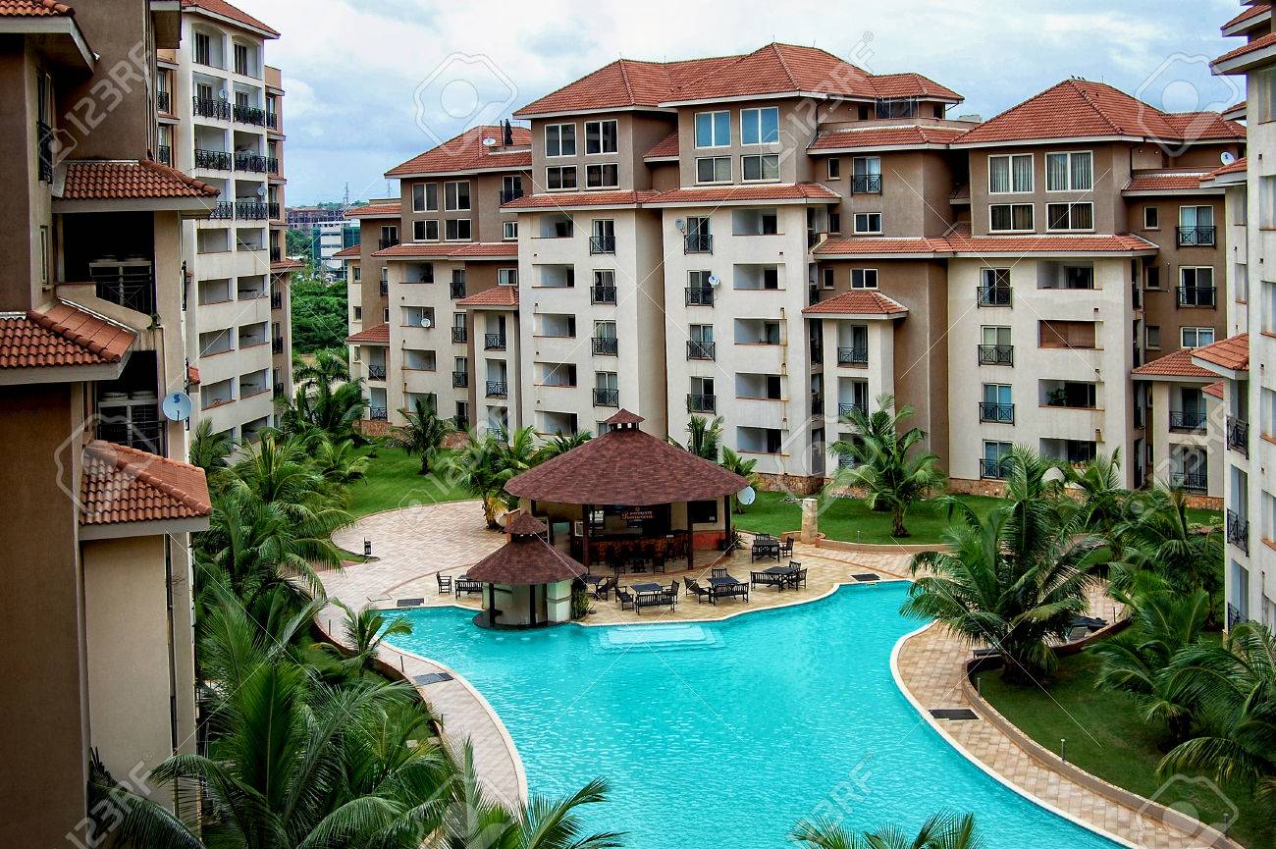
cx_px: 638
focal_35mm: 42
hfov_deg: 46.4
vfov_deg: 31.9
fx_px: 1488
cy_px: 424
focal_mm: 28
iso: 200
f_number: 8
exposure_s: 1/250
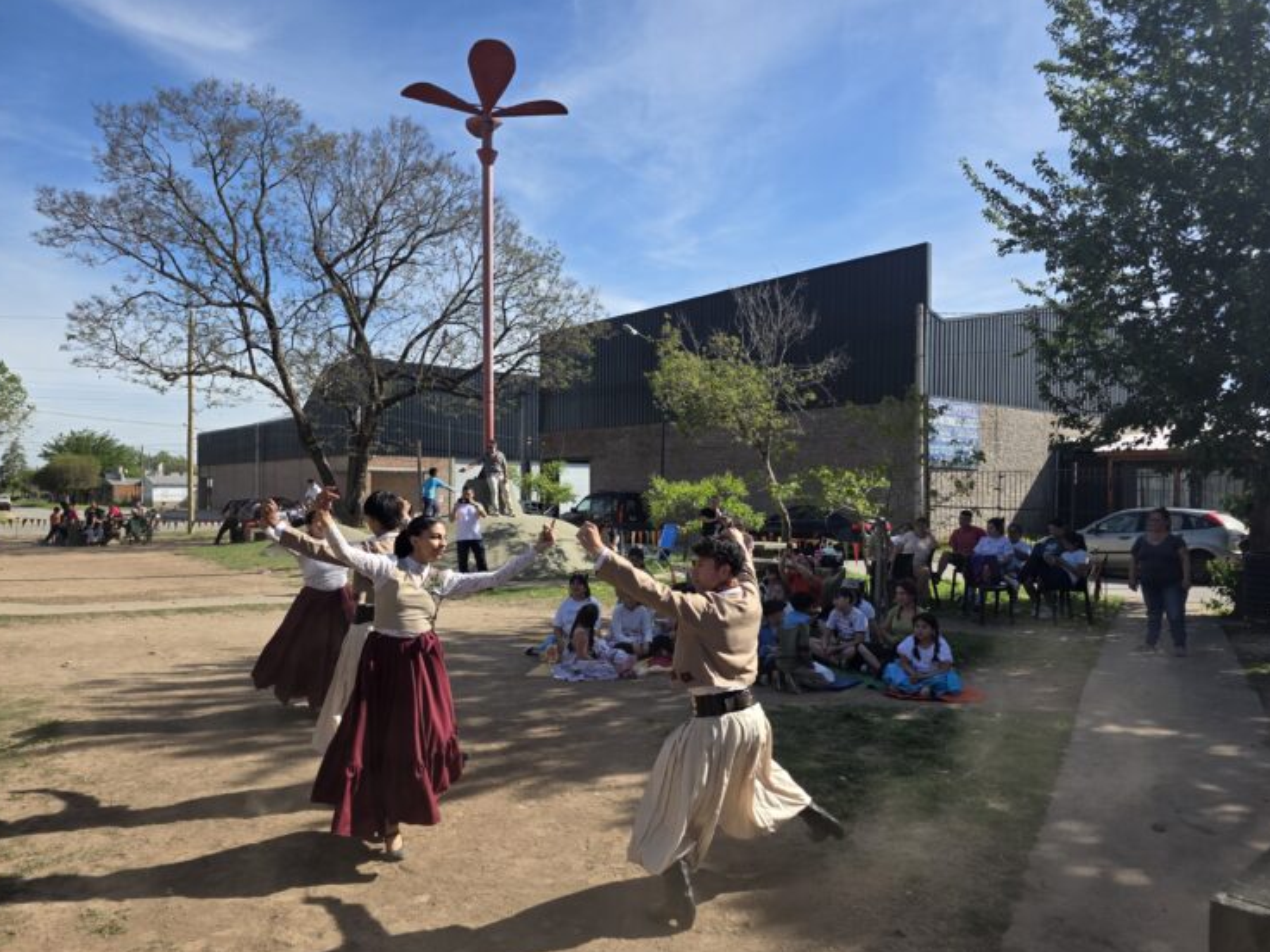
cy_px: 492
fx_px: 881
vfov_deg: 56.8
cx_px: 644
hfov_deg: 71.6
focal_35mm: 24
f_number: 1.7
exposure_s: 1/4434
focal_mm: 6.3
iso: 80
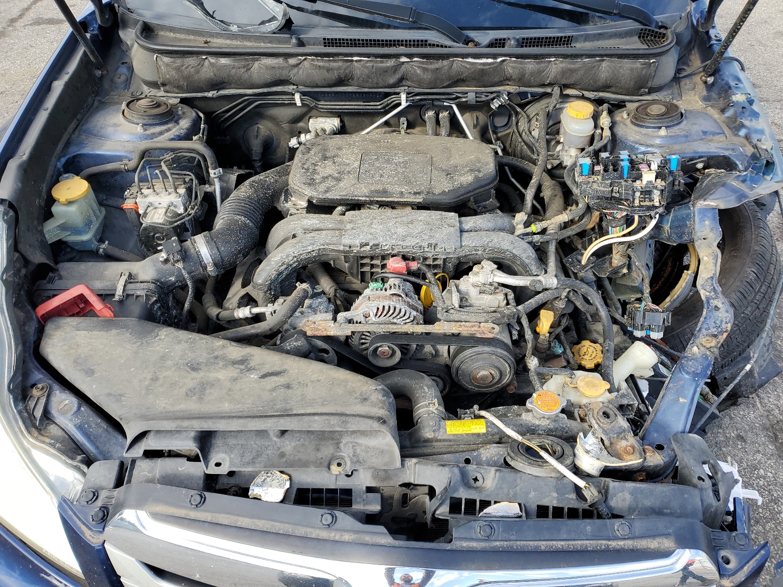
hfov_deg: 67.3
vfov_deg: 53.1
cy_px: 294
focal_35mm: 26
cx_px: 392
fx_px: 588
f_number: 1.5
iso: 50
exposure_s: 1/556
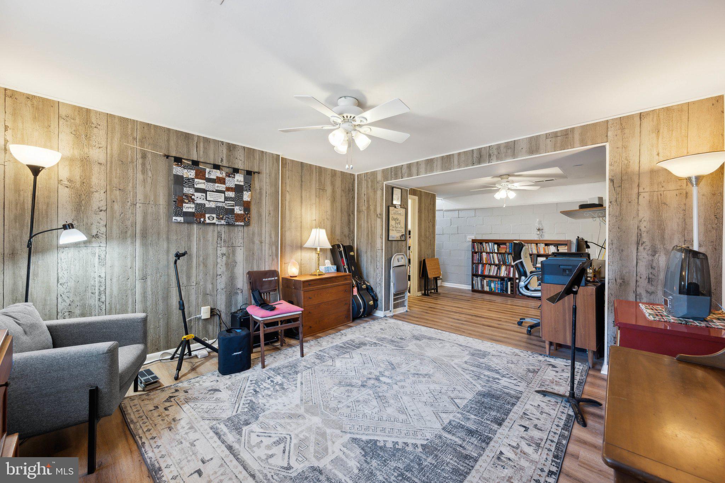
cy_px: 242
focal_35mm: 14
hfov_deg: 104.3
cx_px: 362
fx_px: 282
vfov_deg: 81.2
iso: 400
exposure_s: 1/13
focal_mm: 14
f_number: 7.1
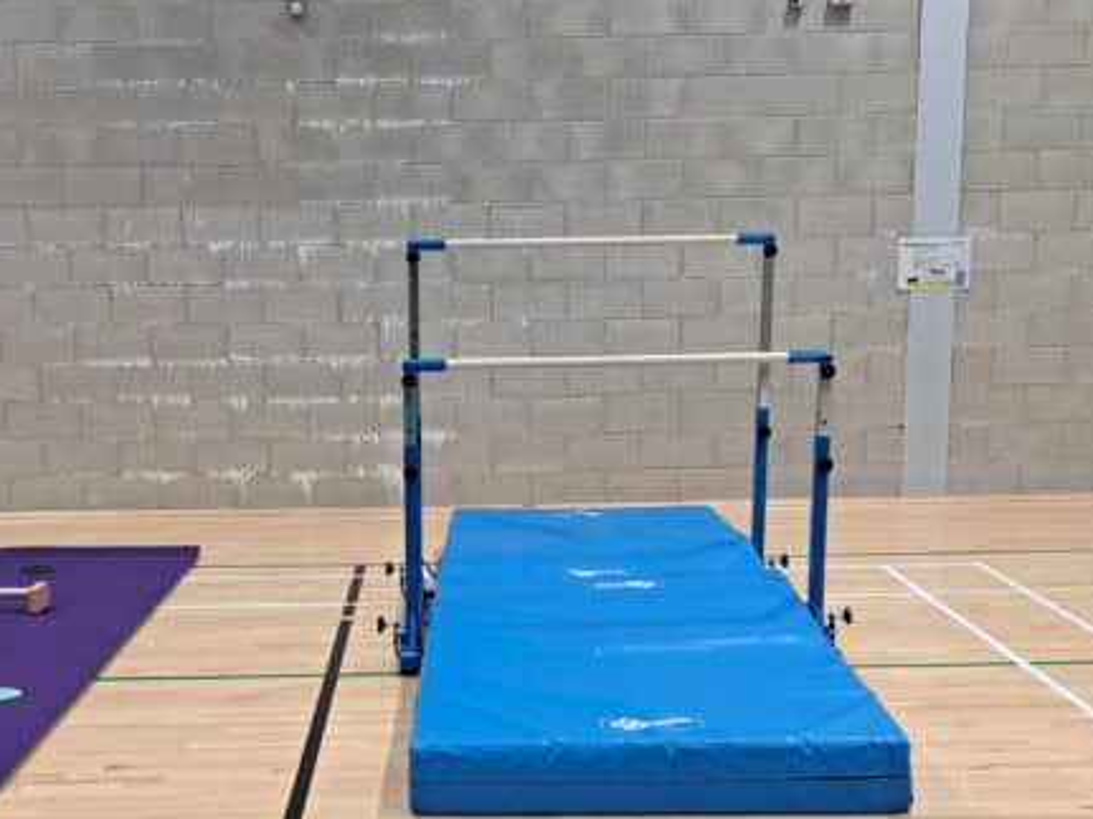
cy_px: 707
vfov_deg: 25.0
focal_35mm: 57
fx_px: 1799
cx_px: 421
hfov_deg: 33.6
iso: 100
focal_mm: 5.2
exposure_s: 1/50
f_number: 1.8
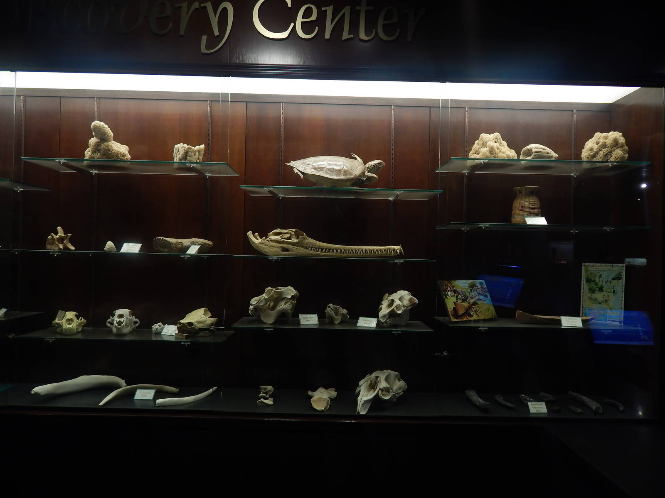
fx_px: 442
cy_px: 249
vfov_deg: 58.9
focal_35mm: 23
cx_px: 332
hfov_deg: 73.9
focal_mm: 4
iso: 125
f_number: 3
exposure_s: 1/30
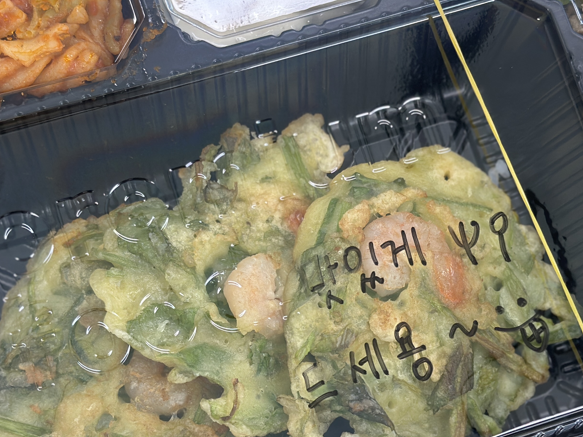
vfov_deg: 18.4
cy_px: 248
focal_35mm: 80
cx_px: 311
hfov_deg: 24.4
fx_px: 1347
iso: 125
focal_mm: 6.86
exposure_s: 1/120
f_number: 1.78
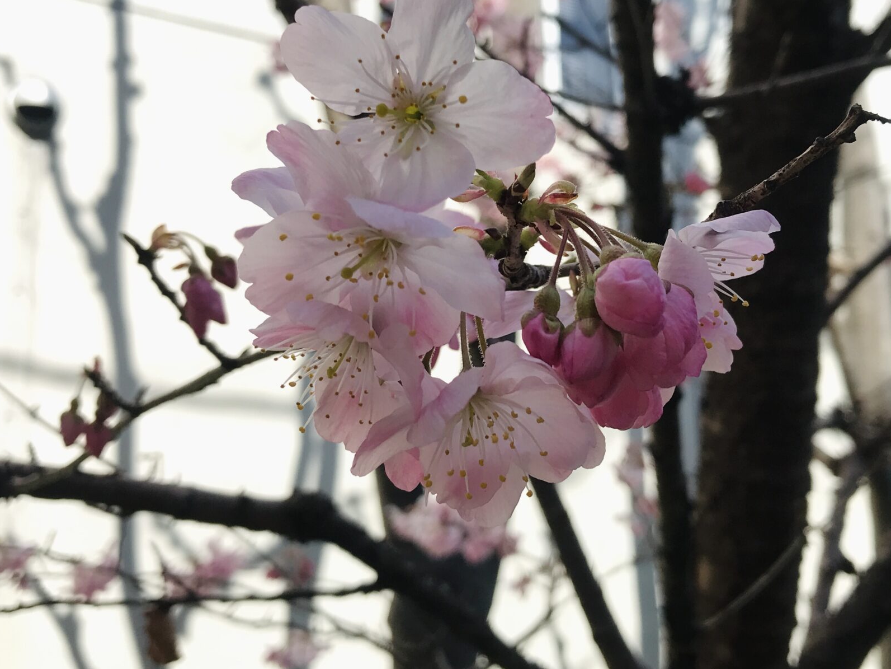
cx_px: 513
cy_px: 285
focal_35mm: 45
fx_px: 1158
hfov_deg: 42.0
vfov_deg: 32.1
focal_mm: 3.99
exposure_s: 1/977
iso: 20
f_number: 1.8
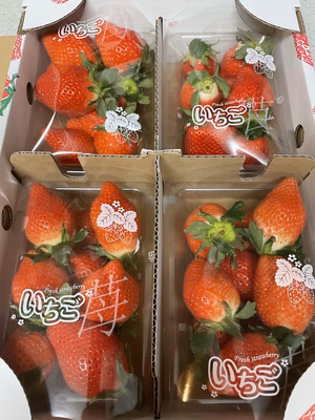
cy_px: 210
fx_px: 315
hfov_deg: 53.1
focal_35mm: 26
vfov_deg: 67.3
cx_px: 158
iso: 320
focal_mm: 4.2
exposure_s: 1/50
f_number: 1.6
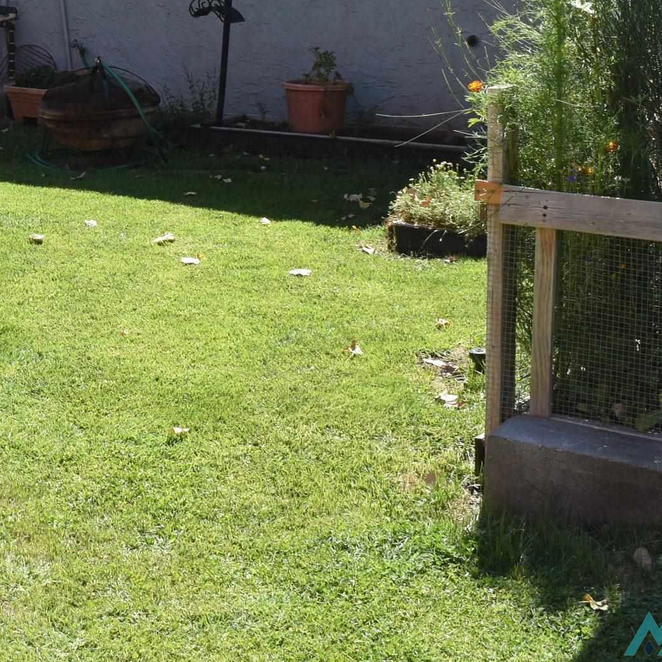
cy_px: 32
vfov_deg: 19.3
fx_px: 1904
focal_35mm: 88
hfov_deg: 18.7
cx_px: -122
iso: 200
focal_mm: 24
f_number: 8
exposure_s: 1/250
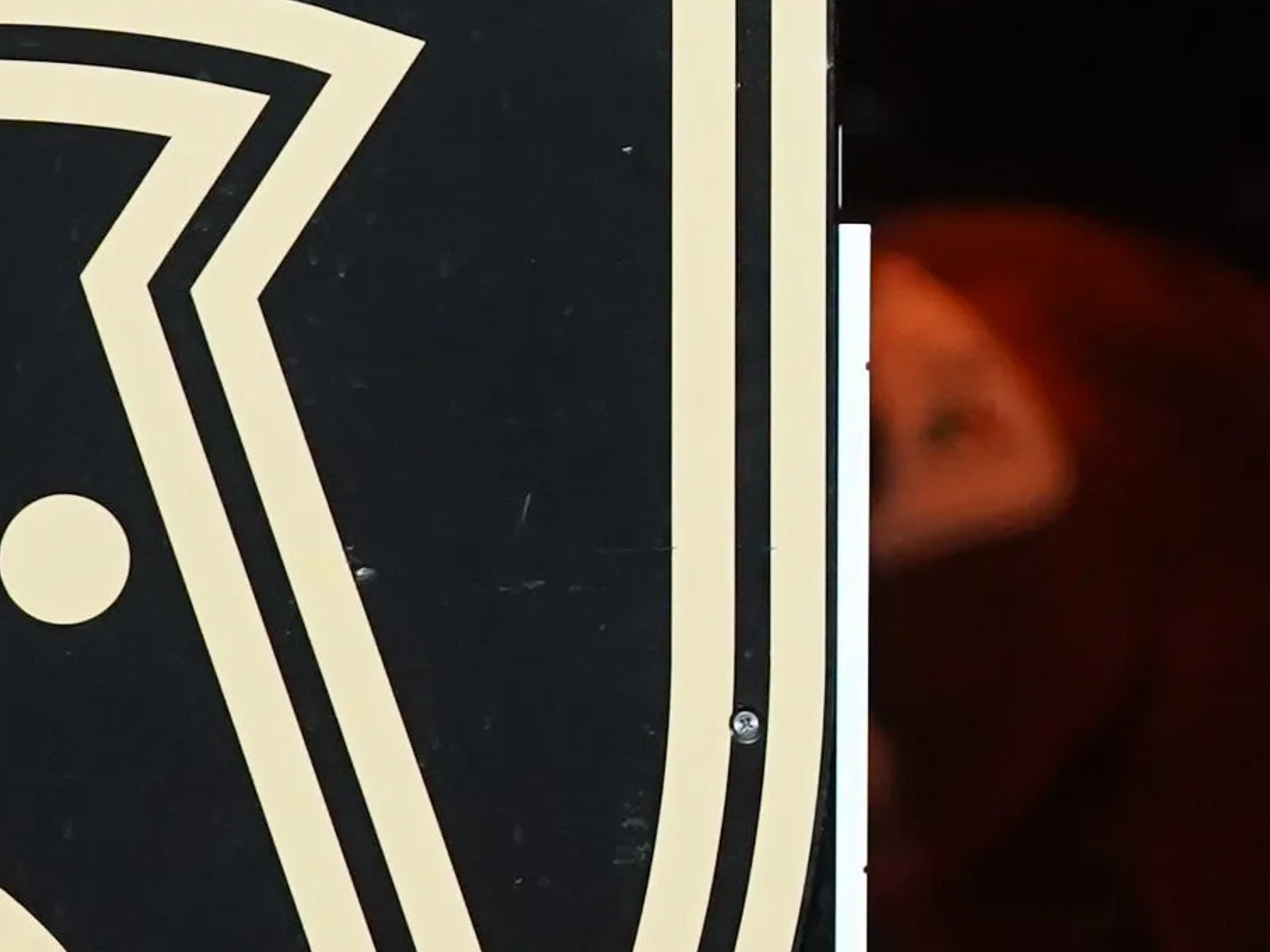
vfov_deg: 2.2
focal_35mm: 682
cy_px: -43
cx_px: 2385
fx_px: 25018
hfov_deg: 2.9
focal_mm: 121
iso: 4000
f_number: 4.5
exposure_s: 1/320
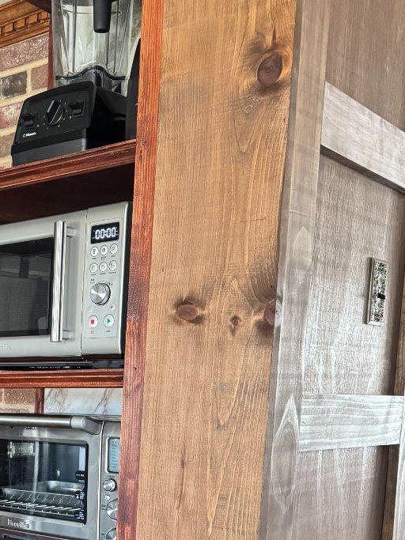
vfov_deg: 33.8
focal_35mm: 54
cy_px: 476
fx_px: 843
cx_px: -45
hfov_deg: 25.0
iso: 800
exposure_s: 1/55
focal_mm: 6.76
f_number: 1.78
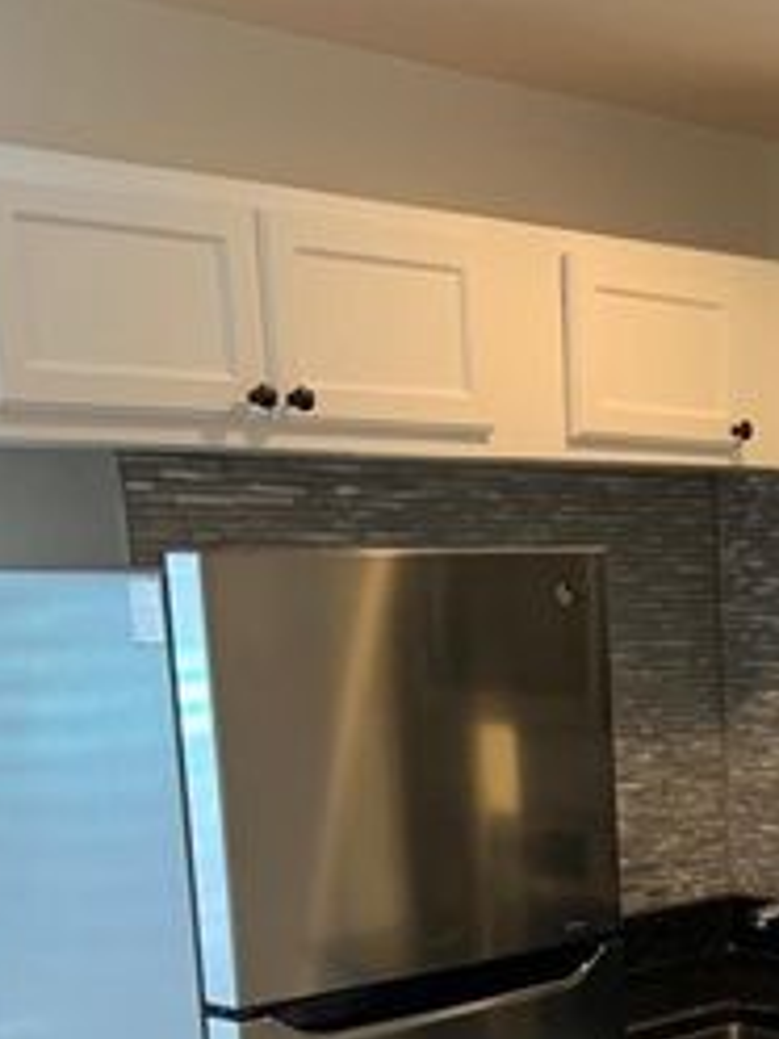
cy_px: 982
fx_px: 2100
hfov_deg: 19.7
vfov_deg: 26.6
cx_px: 938
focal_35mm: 70
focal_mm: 4.25
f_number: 1.8
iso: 200
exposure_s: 1/60
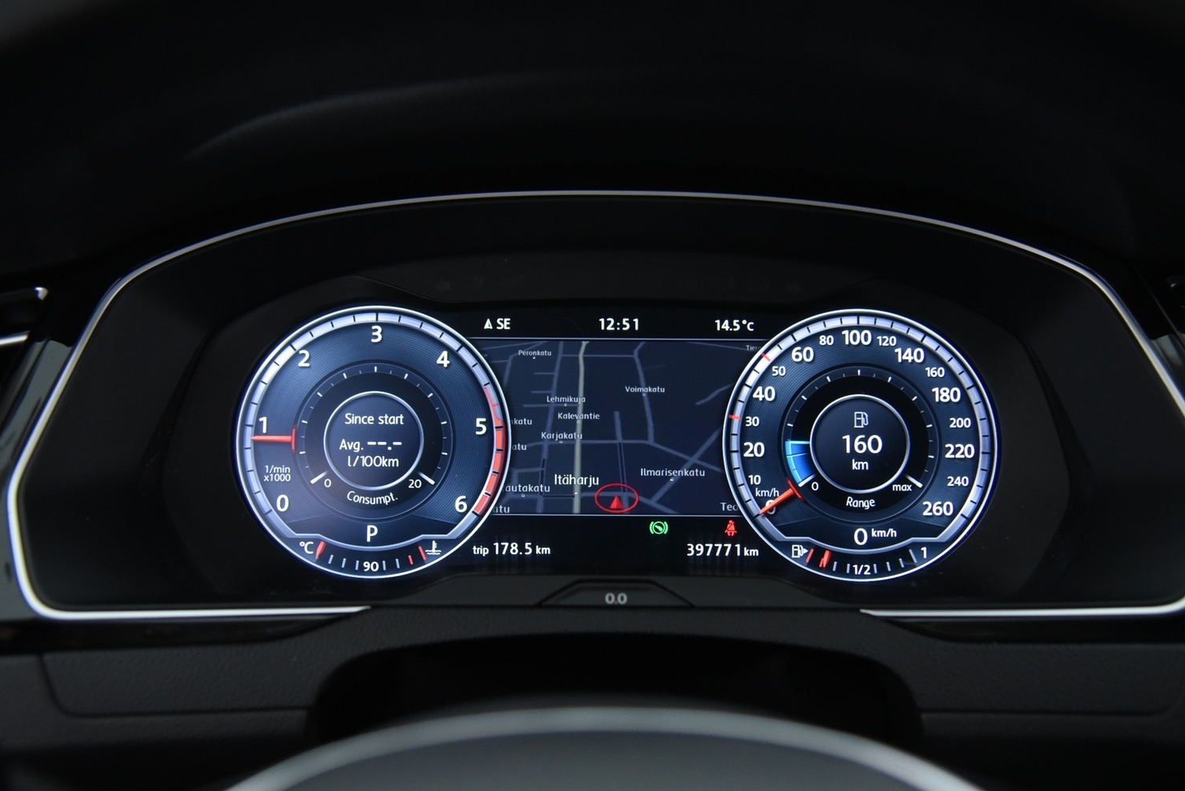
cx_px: 614
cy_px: 411
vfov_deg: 35.1
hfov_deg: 50.7
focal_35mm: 38
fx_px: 1251
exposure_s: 1/40
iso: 4000
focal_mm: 35
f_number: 4
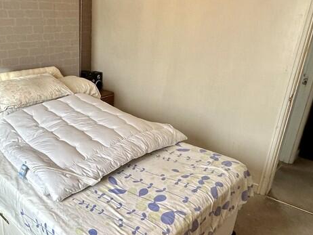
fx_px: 280
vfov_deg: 45.4
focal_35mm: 31
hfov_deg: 56.1
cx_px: 87
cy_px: 129
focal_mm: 2.22
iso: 125
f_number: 2.2
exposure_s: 1/100
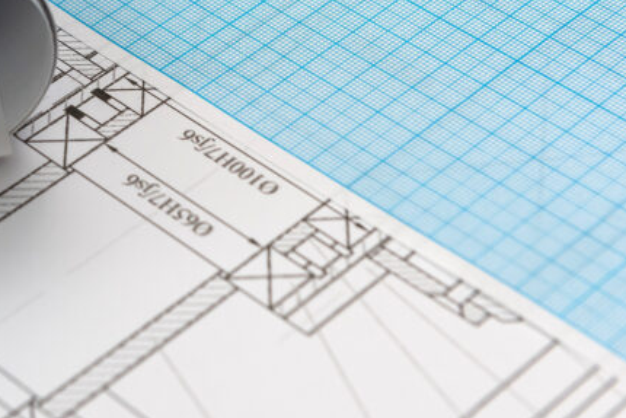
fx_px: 2487
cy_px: -47
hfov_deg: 14.2
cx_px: 86
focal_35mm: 143
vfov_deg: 9.5
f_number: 6.3
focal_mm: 60
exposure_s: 1/200
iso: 320
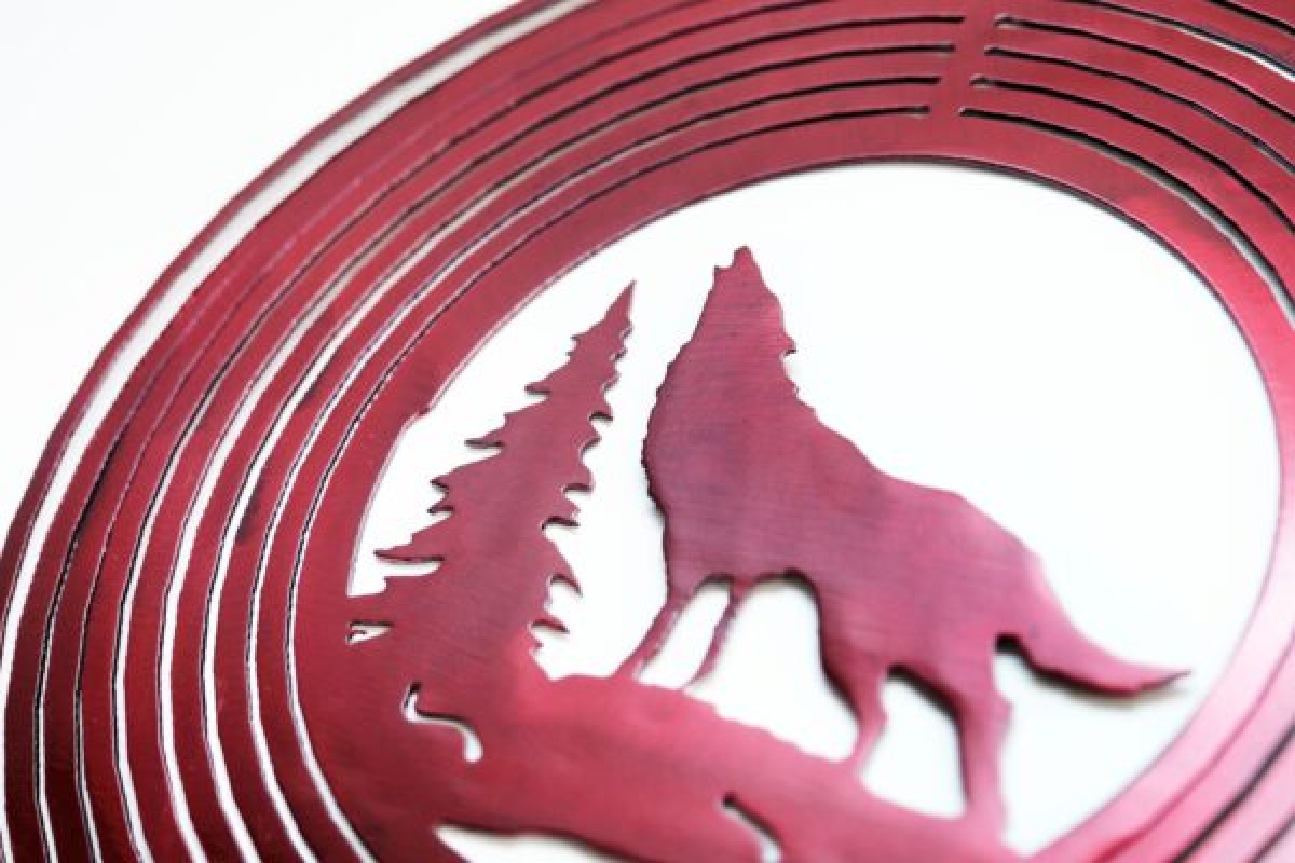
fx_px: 2302
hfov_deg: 31.4
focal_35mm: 64
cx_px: 648
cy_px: 432
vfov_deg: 21.2
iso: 400
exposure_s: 1/250
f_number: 4
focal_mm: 42.9
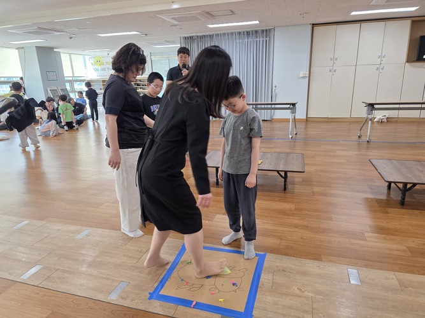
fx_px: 282
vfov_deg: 58.9
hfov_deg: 73.9
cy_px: 159
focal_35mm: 23
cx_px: 212
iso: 125
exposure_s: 1/120
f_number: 1.7
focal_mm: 6.3
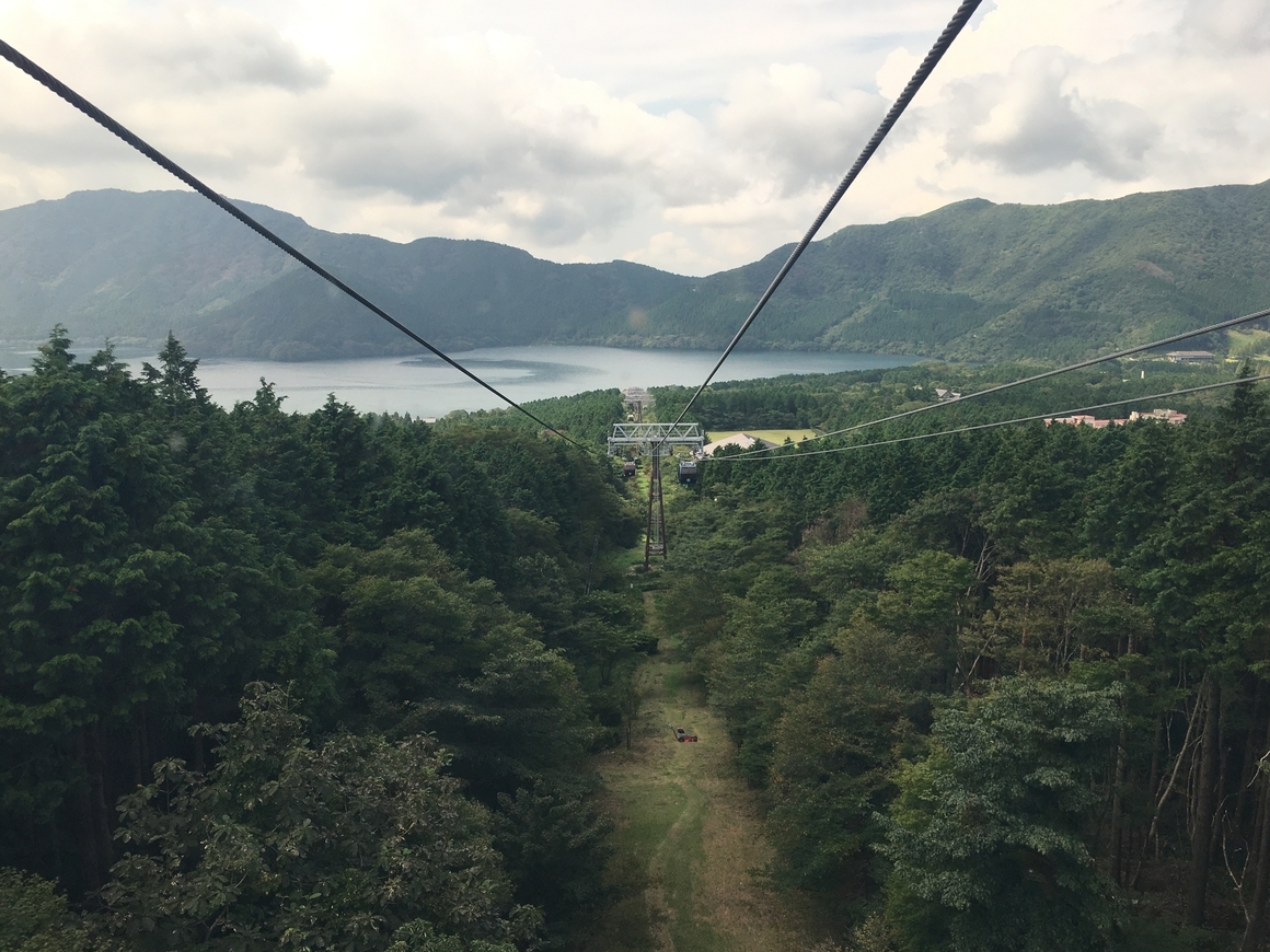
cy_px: 479
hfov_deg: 60.0
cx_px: 630
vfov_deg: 46.8
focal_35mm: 30
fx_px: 1101
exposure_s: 1/434
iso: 25
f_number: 2.2
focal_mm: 4.15
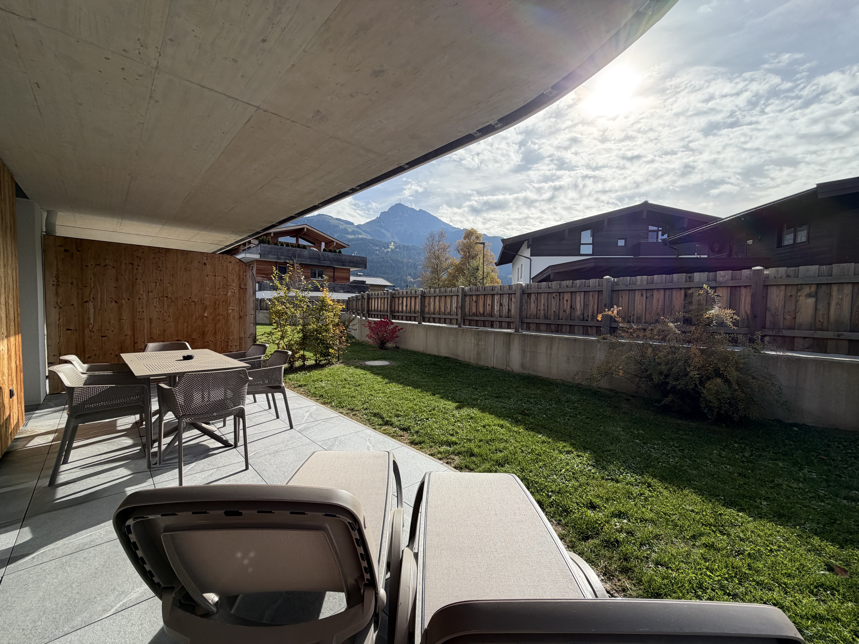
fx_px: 347
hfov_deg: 102.1
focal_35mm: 14
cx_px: 430
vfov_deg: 85.7
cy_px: 322
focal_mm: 2.22
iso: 32
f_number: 2.2
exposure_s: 1/876
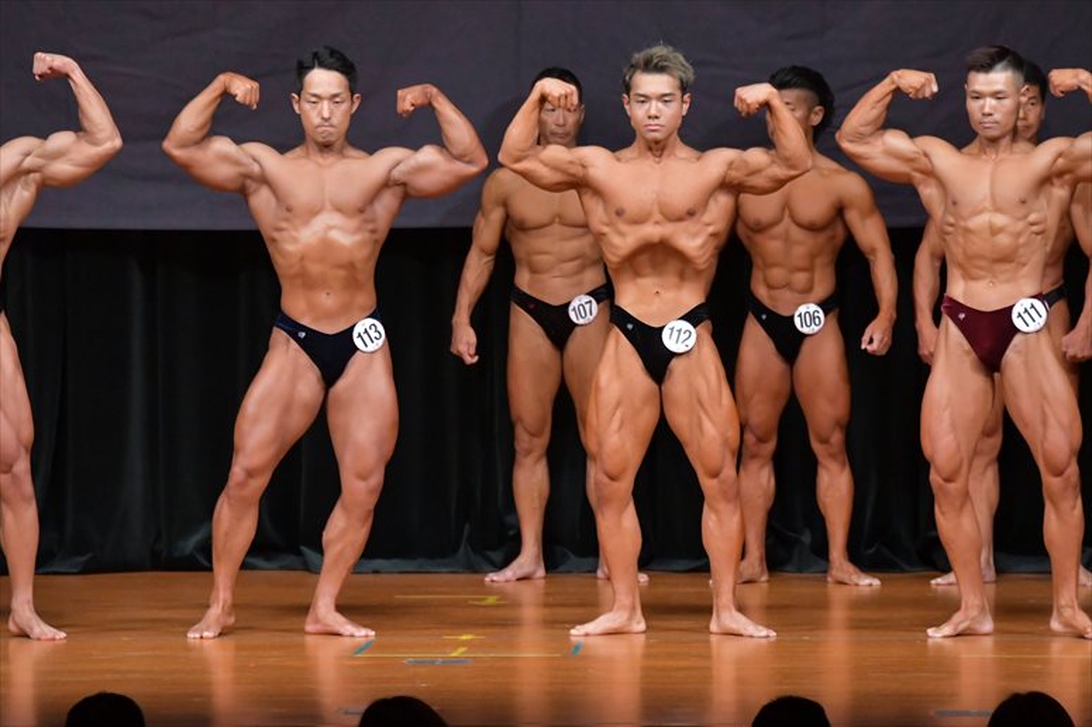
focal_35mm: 270
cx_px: 546
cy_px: 364
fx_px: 8186
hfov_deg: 7.6
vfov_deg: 5.1
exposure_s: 1/400
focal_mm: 180
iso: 5000
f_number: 5.6
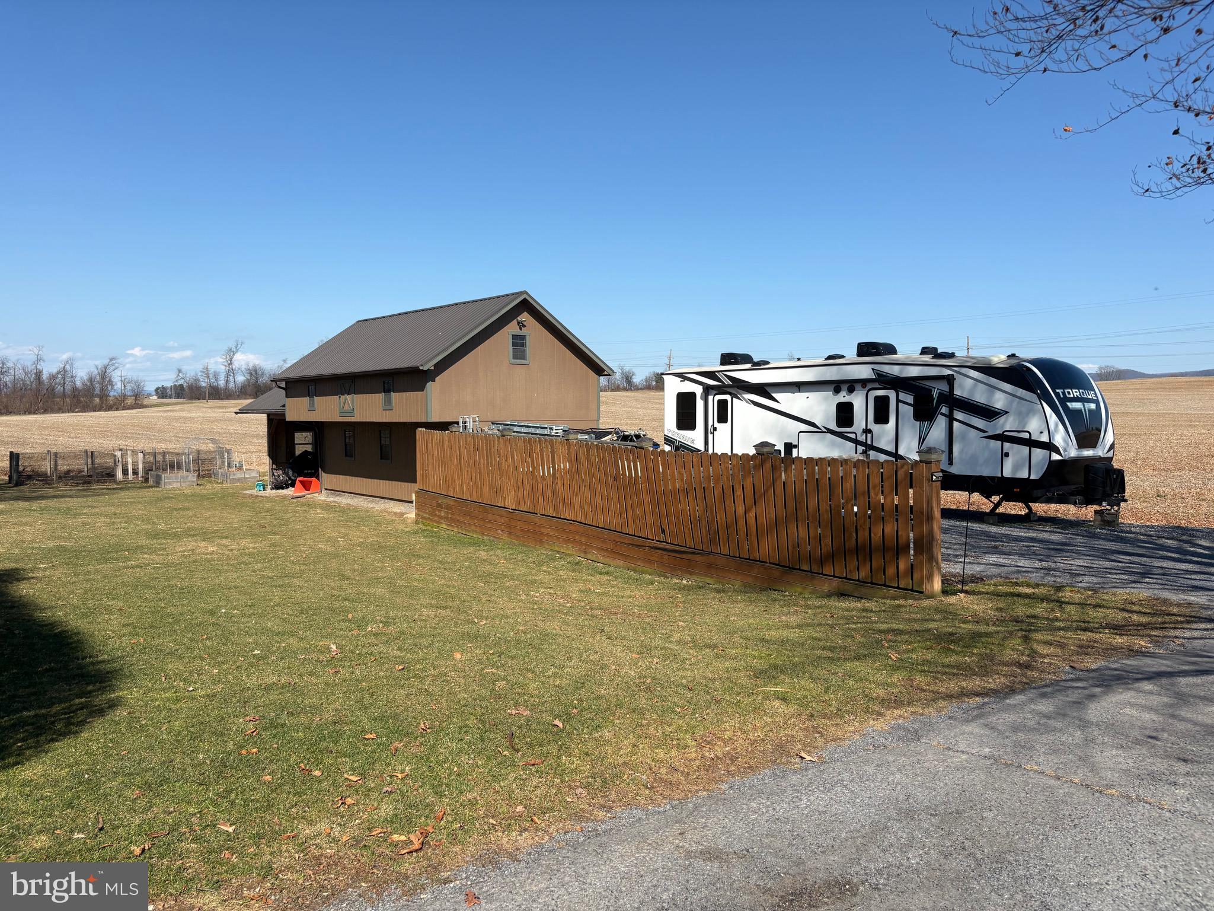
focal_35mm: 26
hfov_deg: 67.3
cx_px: 607
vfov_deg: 53.1
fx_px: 912
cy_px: 456
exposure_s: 1/3623
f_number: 1.6
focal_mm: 5.96
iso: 50
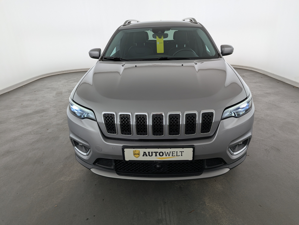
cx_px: 150
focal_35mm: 24
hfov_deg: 71.5
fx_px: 208
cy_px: 112
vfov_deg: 56.9
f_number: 1.85
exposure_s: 1/179
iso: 43
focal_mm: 6.81
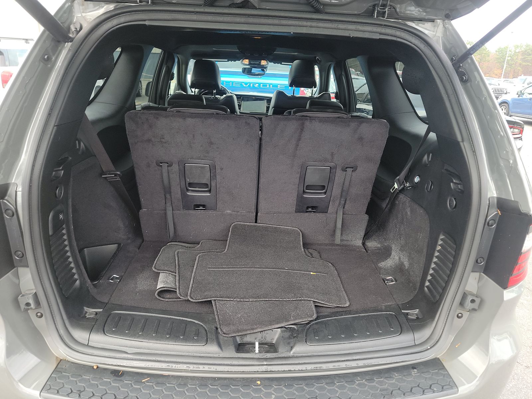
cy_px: 200
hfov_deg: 71.6
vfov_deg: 56.8
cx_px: 266
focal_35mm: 24
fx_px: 369
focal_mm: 6.7
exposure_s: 1/59
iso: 95
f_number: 1.8
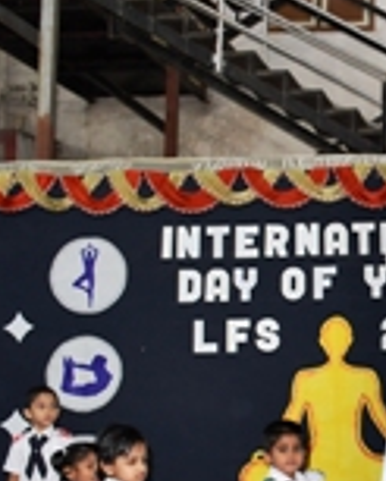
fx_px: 1054
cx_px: 590
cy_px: 319
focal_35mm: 74
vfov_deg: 25.5
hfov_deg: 18.3
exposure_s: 1/50
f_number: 5.6
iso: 400
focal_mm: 18
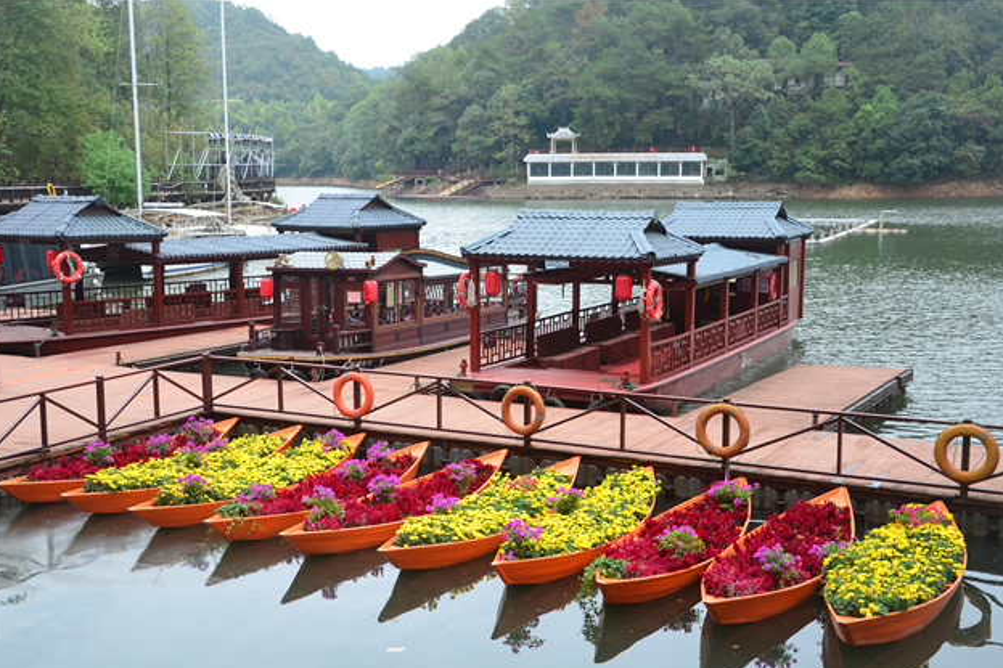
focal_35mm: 47
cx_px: 450
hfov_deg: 41.9
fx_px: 1309
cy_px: 369
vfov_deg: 28.6
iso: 100
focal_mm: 28
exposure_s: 1/80
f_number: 4
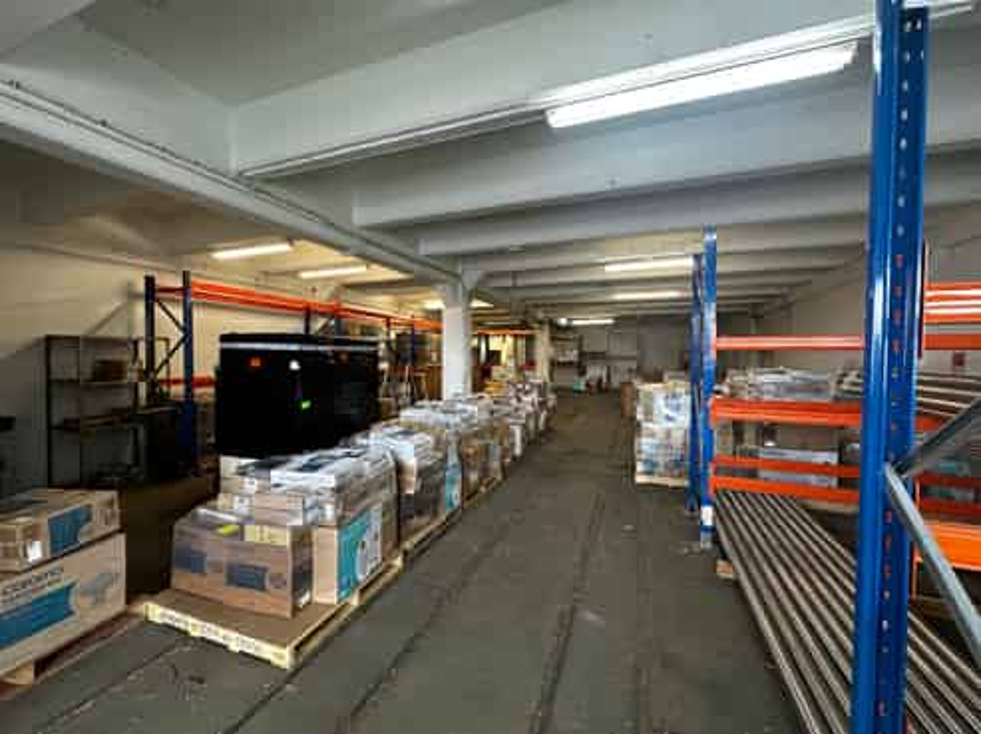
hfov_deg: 102.1
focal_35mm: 14
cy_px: 367
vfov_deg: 85.6
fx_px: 396
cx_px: 490
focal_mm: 2.22
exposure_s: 1/50
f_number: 2.2
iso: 200
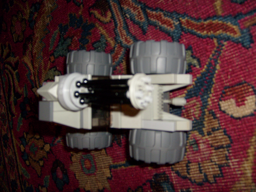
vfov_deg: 40.7
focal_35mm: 35
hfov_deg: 52.6
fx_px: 259
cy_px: 96
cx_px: 128
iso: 100
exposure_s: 1/45
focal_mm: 5.8
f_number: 2.8
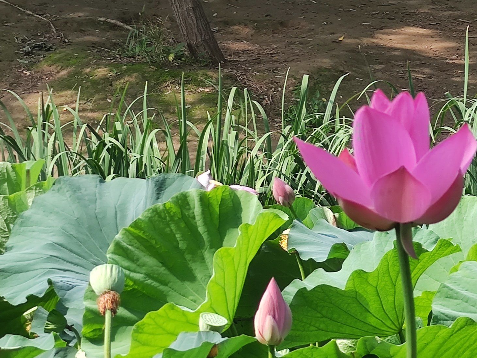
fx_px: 3487
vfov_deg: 5.9
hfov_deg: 7.8
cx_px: 441
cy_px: 180
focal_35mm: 253
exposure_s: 1/323
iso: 50
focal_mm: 8.74
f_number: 2
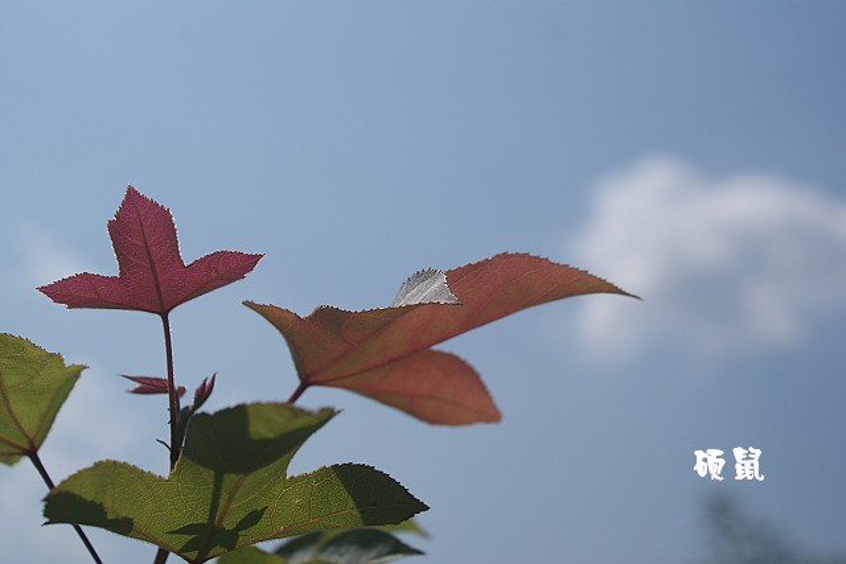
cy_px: 282
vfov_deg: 20.2
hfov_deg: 29.9
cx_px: 423
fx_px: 1587
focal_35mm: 68
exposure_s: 1/2000
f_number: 5.6
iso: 100
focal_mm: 45
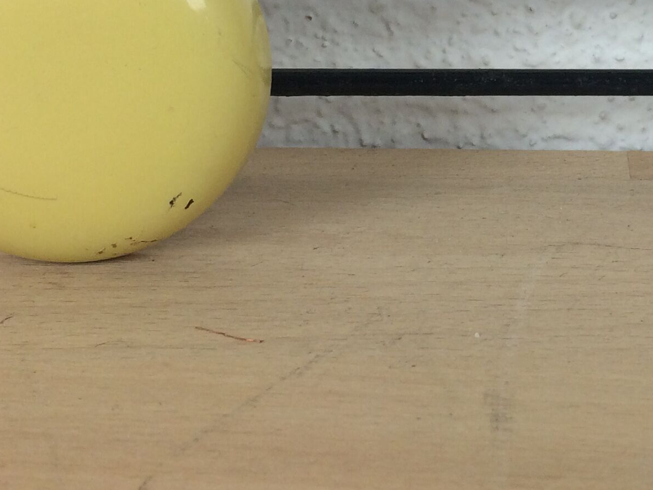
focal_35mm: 80
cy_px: 65
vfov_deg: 18.2
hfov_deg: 23.6
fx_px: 1509
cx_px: 616
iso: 64
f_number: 2.2
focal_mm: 4.15
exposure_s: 1/100
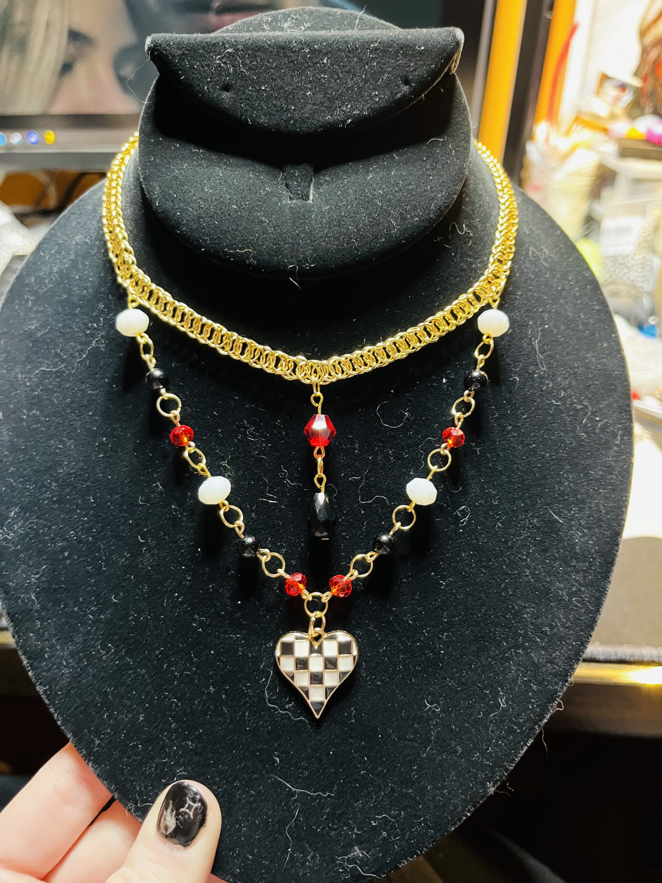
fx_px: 663
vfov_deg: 67.3
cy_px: 442
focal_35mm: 26
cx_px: 331
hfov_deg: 53.1
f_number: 1.6
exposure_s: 1/30
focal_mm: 5.1
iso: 640
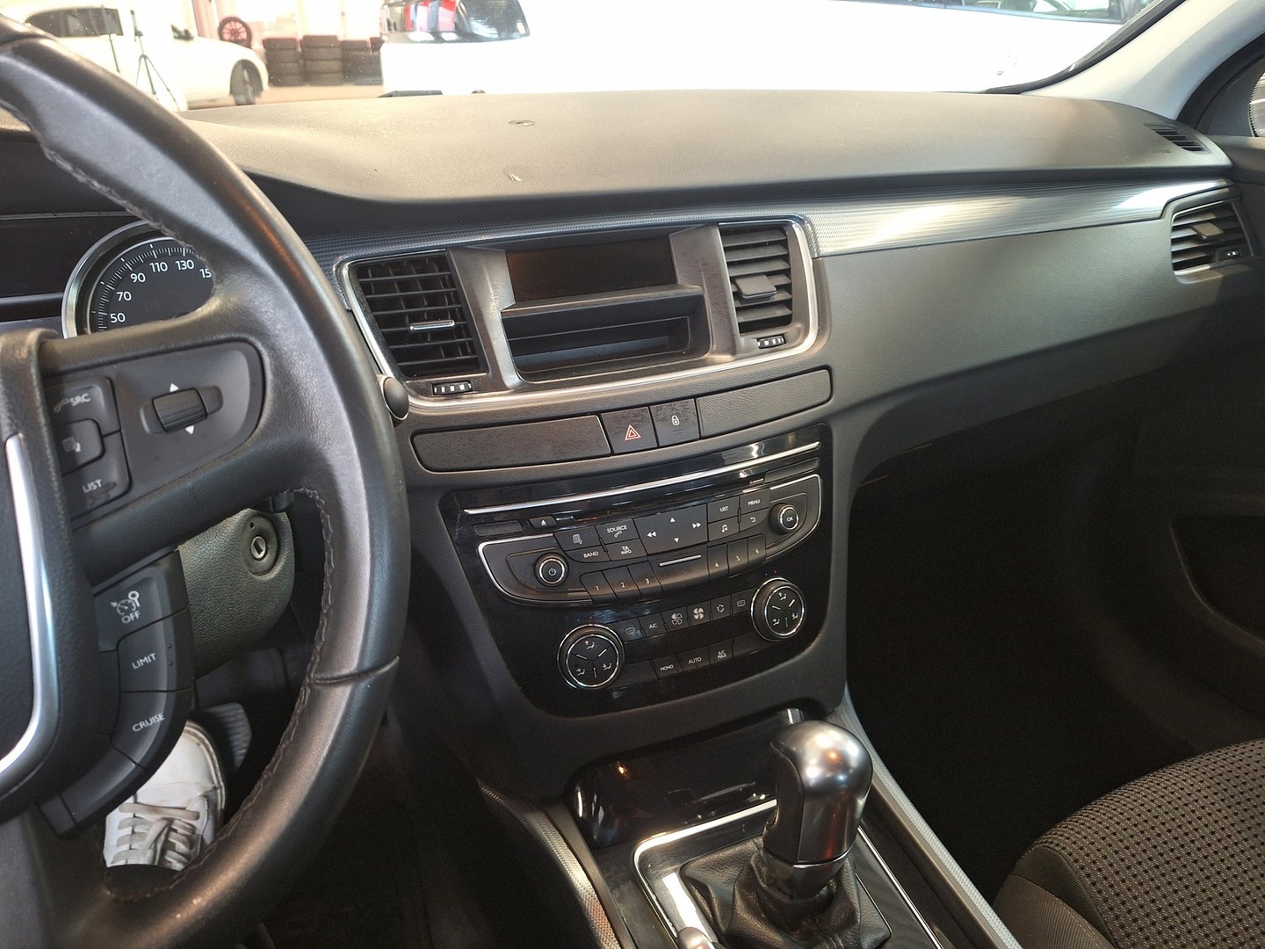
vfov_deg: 58.9
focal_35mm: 23
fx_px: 841
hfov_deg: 73.9
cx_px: 632
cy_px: 474
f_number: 1.8
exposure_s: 1/33
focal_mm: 5.54
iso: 200
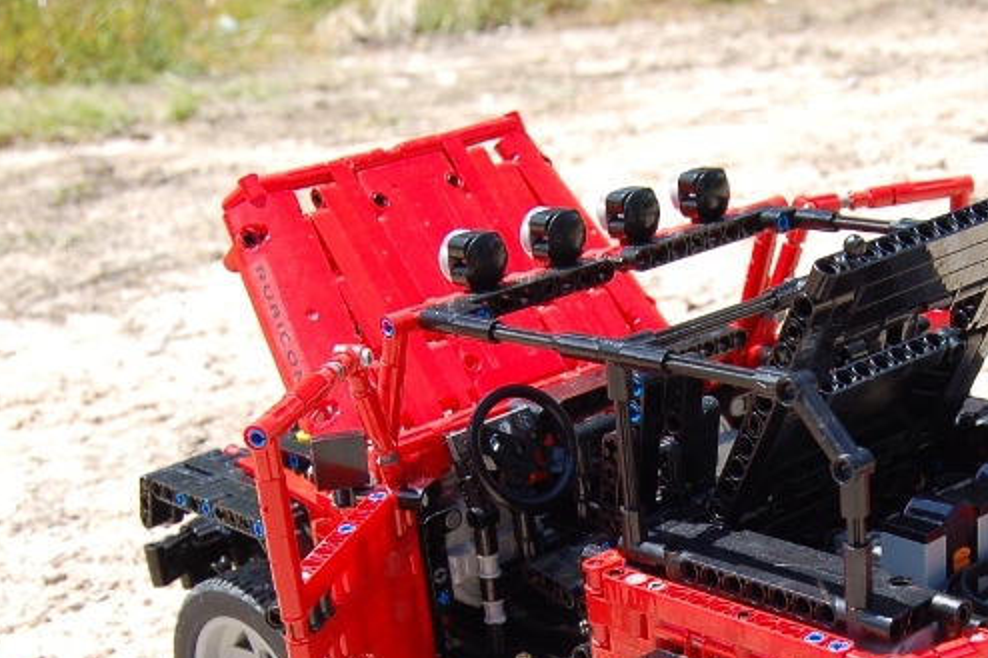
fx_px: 1726
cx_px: 788
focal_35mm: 63
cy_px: 566
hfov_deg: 31.2
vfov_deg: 21.2
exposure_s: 1/320
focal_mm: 23
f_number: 5.6
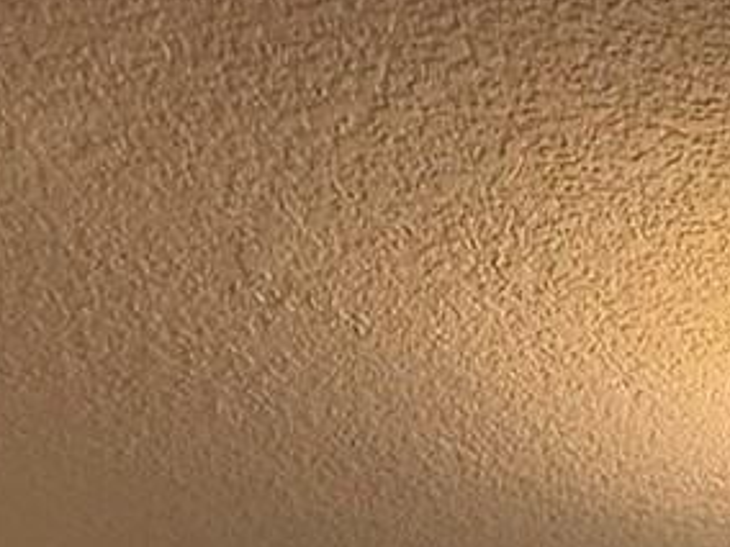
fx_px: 1666
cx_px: 1033
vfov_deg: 12.4
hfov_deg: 21.5
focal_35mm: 79
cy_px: 1482
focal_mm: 2.22
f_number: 2.2
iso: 320
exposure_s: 1/120
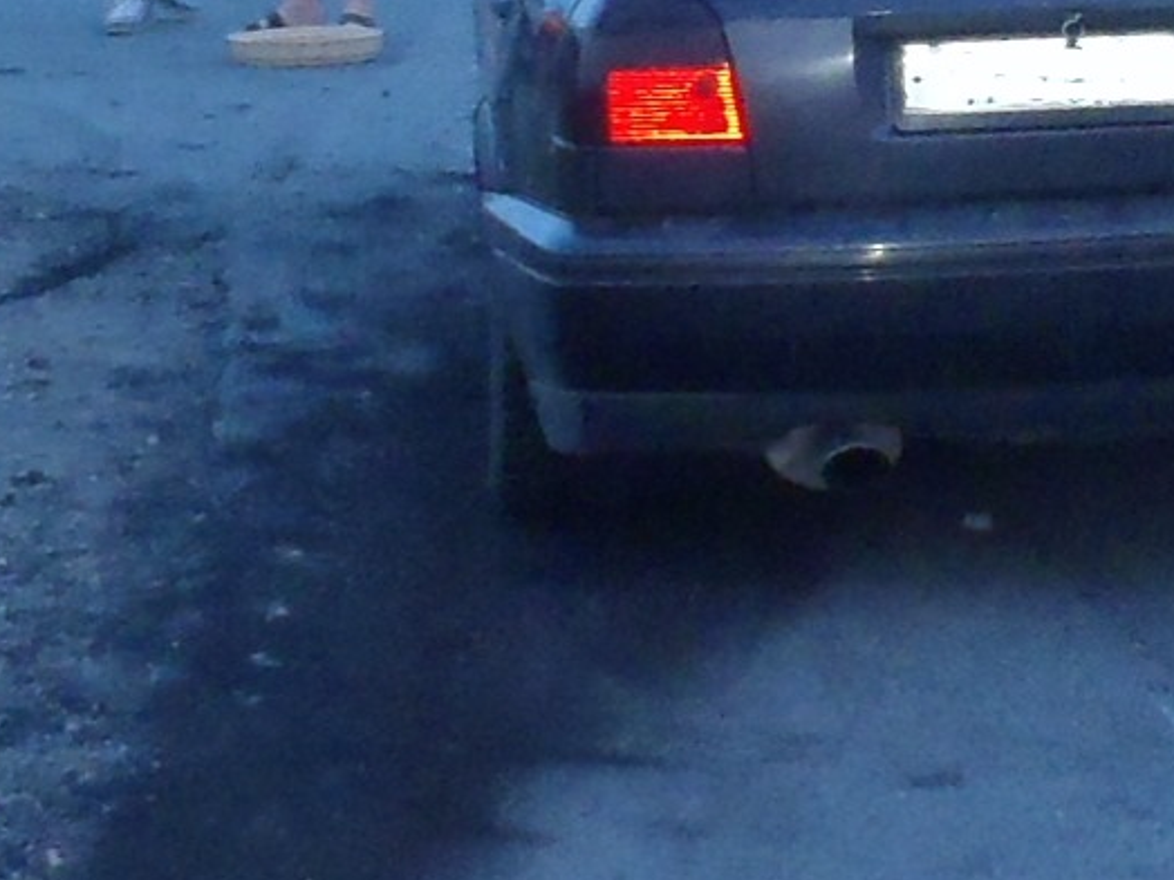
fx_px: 3086
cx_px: 482
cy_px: -76
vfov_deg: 15.8
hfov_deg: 21.5
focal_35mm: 91
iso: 500
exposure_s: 1/30
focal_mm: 5
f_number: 3.9
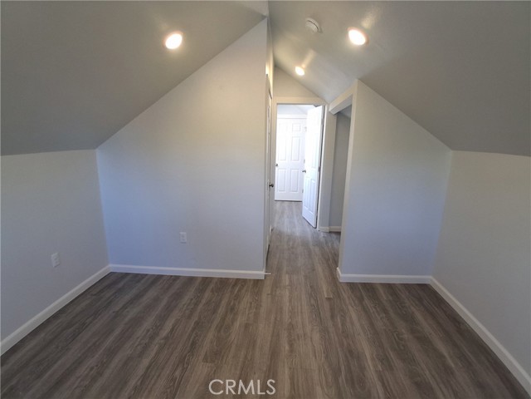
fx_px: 261
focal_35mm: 17
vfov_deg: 74.7
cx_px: 266
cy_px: 200
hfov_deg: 91.0
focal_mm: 1.4
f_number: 2.2
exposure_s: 1/60
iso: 100
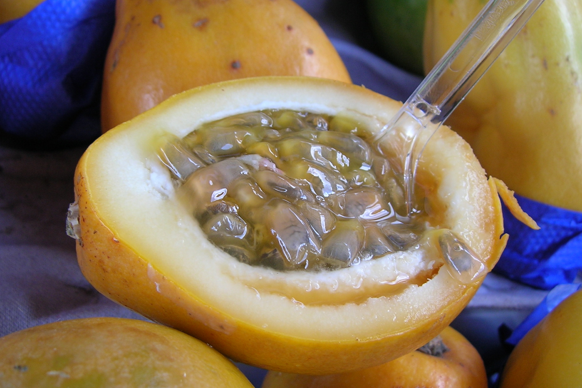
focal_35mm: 43
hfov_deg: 45.4
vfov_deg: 31.2
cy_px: 195
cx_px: 280
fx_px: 695
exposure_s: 1/61
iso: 50
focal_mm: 5.7
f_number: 2.9
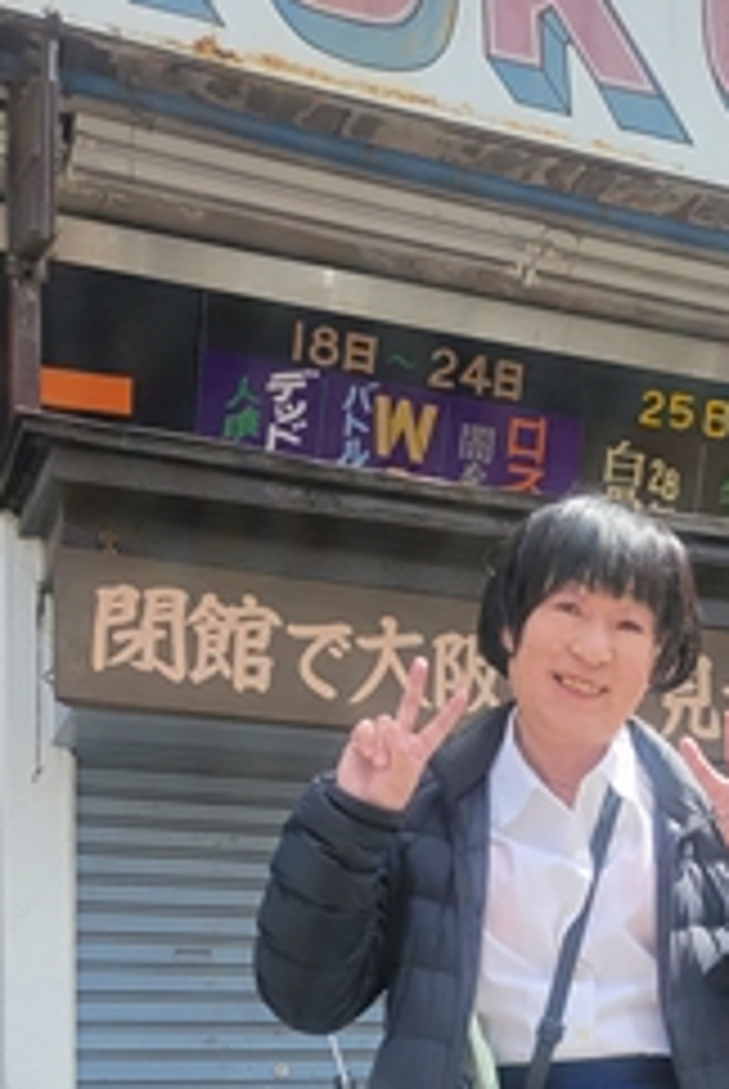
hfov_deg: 23.2
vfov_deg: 32.6
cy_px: 994
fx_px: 1757
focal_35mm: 58
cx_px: 567
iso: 40
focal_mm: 5.4
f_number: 1.8
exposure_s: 1/820
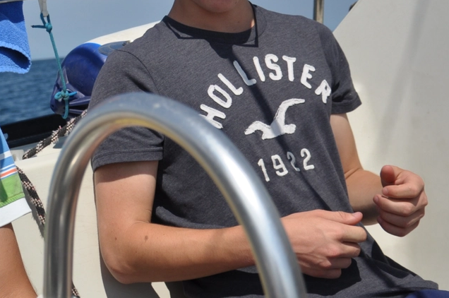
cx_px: 74
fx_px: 1146
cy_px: 23
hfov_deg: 21.8
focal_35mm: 92
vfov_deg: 14.6
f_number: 4
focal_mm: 26
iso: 200
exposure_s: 1/3200
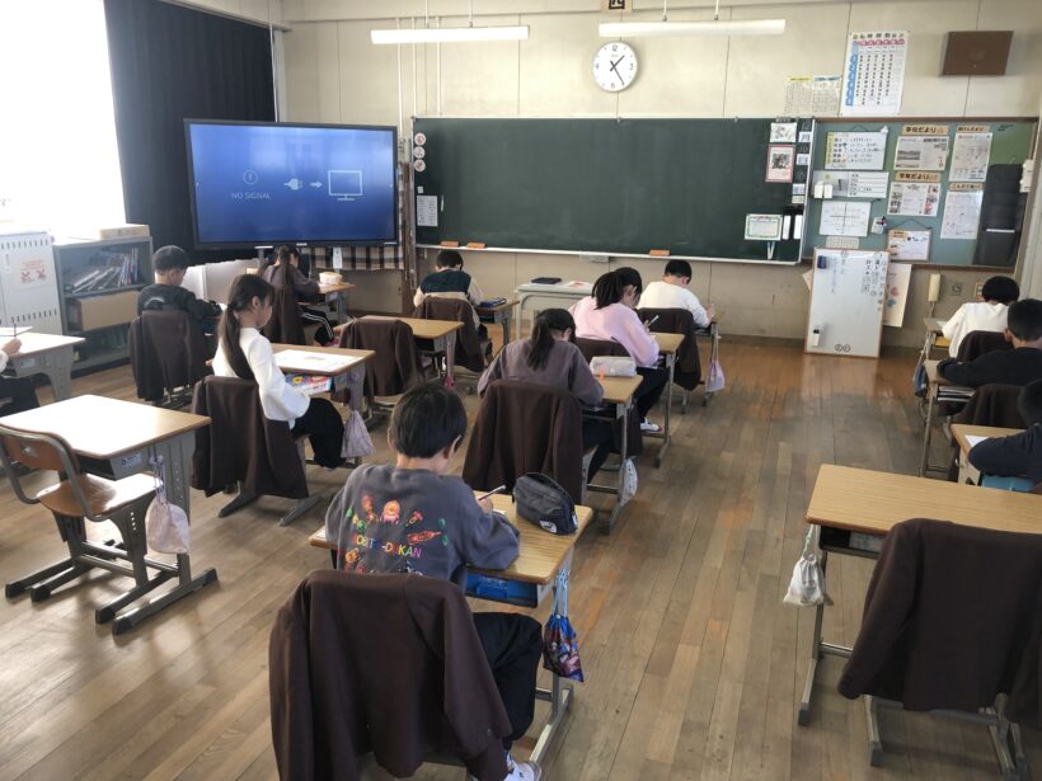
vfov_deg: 49.7
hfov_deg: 63.4
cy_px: 390
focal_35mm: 28
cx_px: 521
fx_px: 843
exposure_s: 1/40
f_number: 1.8
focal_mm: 3.99
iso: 25
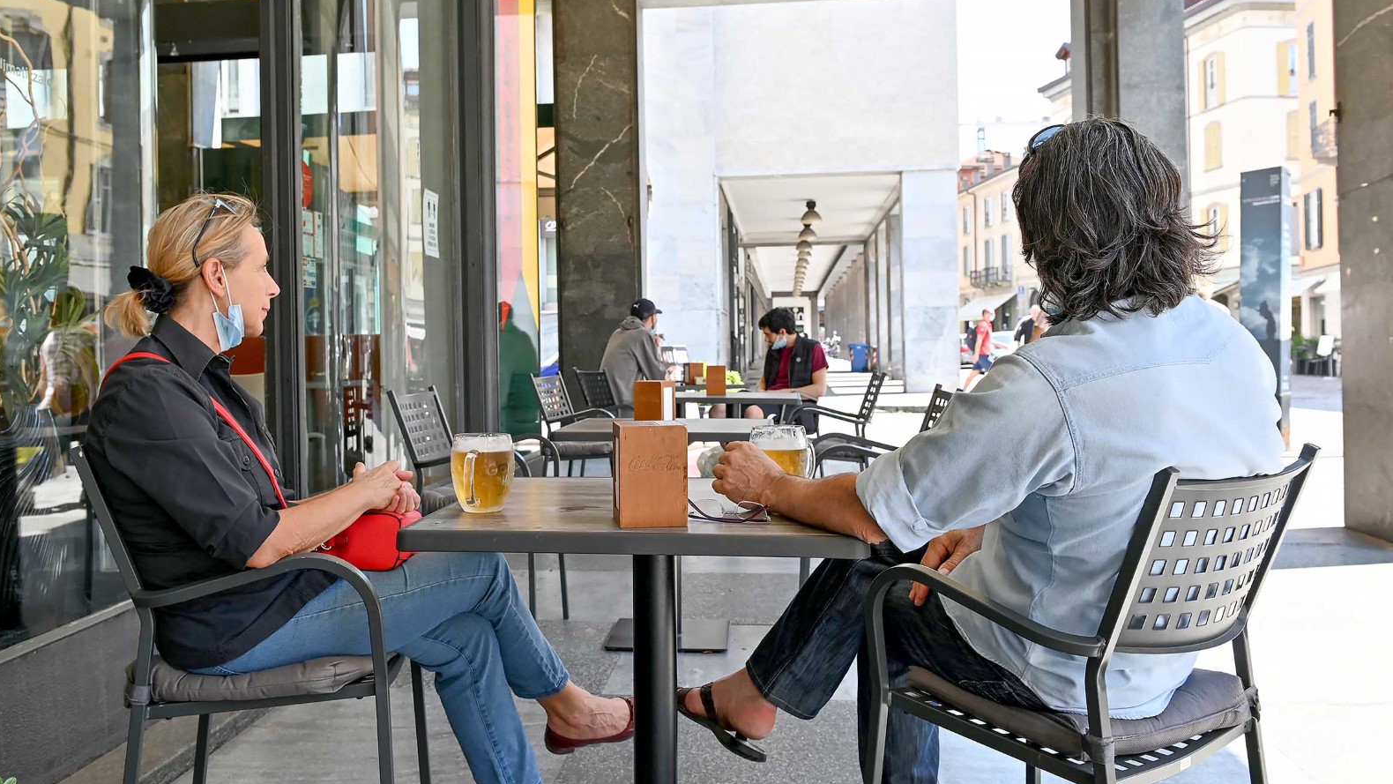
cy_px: 401
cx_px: 682
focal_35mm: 29
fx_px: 1071
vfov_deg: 40.2
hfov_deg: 66.1
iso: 200
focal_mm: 27
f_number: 7.1
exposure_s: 1/125
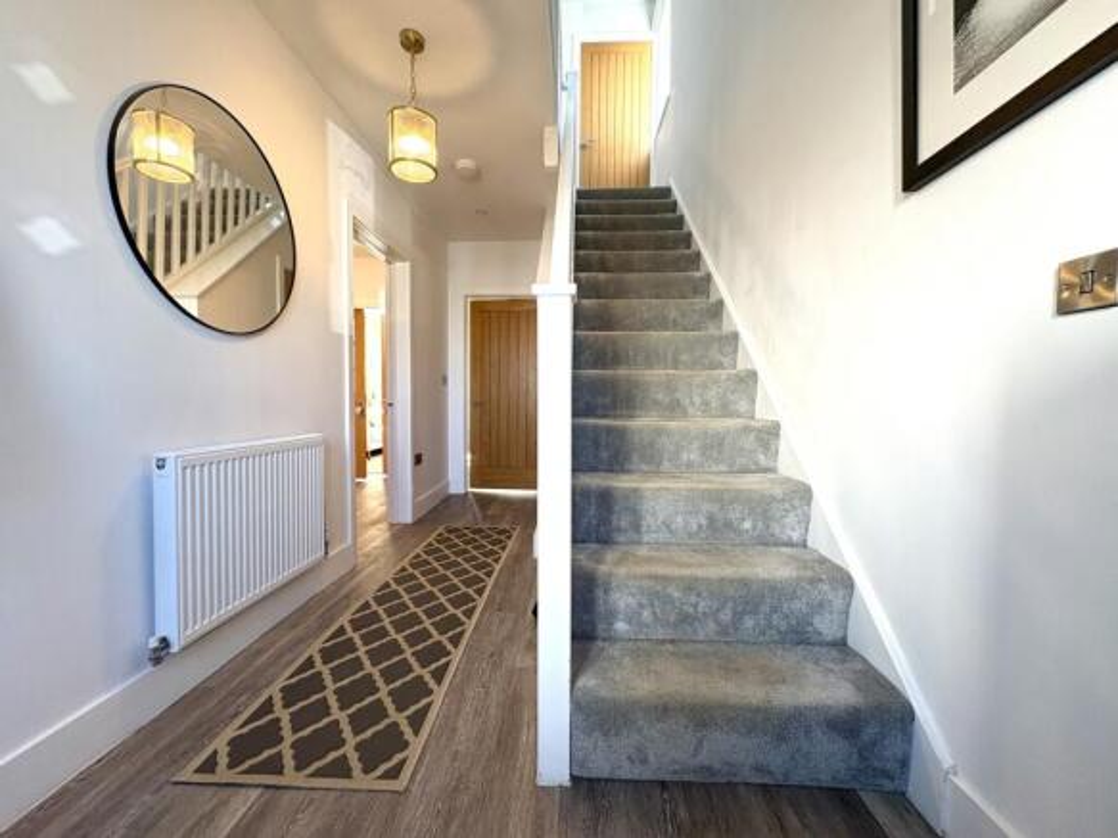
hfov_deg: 102.1
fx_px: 452
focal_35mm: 14
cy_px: 419
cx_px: 559
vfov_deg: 85.7
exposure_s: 1/100
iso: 160
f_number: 2.2
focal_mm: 2.22
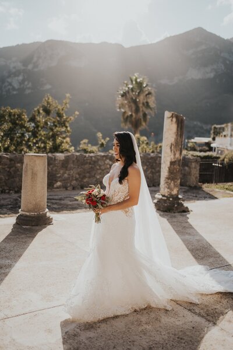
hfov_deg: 37.9
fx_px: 340
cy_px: 175
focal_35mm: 35
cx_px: 116
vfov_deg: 54.4
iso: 100
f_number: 1.8
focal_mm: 35
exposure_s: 1/2500
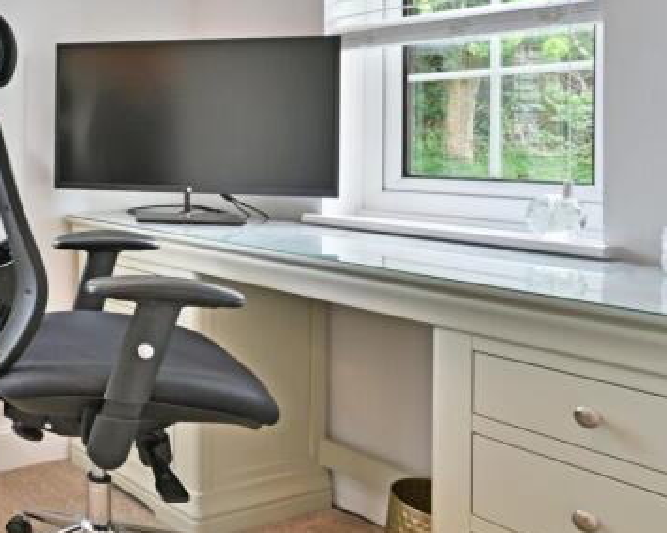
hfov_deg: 36.3
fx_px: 750
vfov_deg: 38.3
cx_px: -145
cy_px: 144
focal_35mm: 38
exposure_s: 1/4
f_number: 11
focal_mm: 14
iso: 125
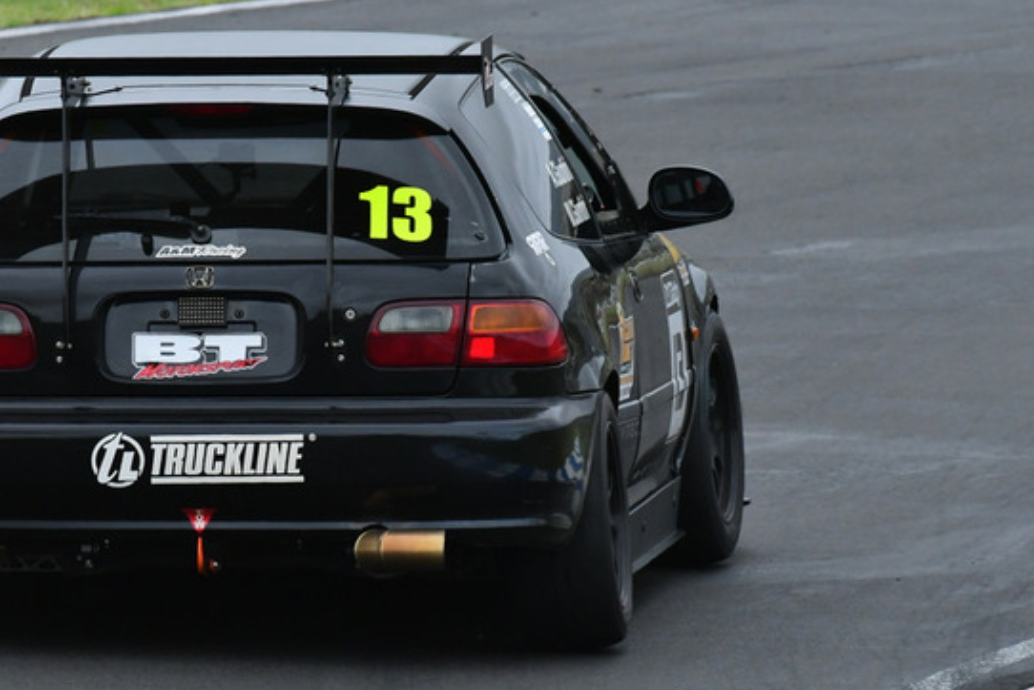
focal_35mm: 1107
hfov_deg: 1.9
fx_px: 31811
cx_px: 336
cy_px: 242
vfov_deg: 1.2
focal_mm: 500
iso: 1600
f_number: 10
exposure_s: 1/640
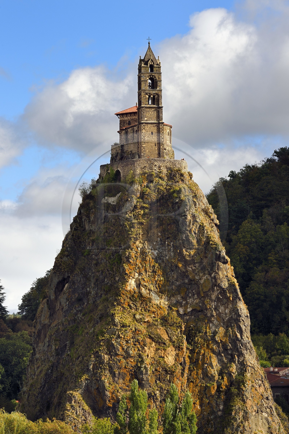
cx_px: 144
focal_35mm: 180
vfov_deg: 11.4
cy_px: 217
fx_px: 2169
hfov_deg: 7.6
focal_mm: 180
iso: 200
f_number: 13
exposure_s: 1/250
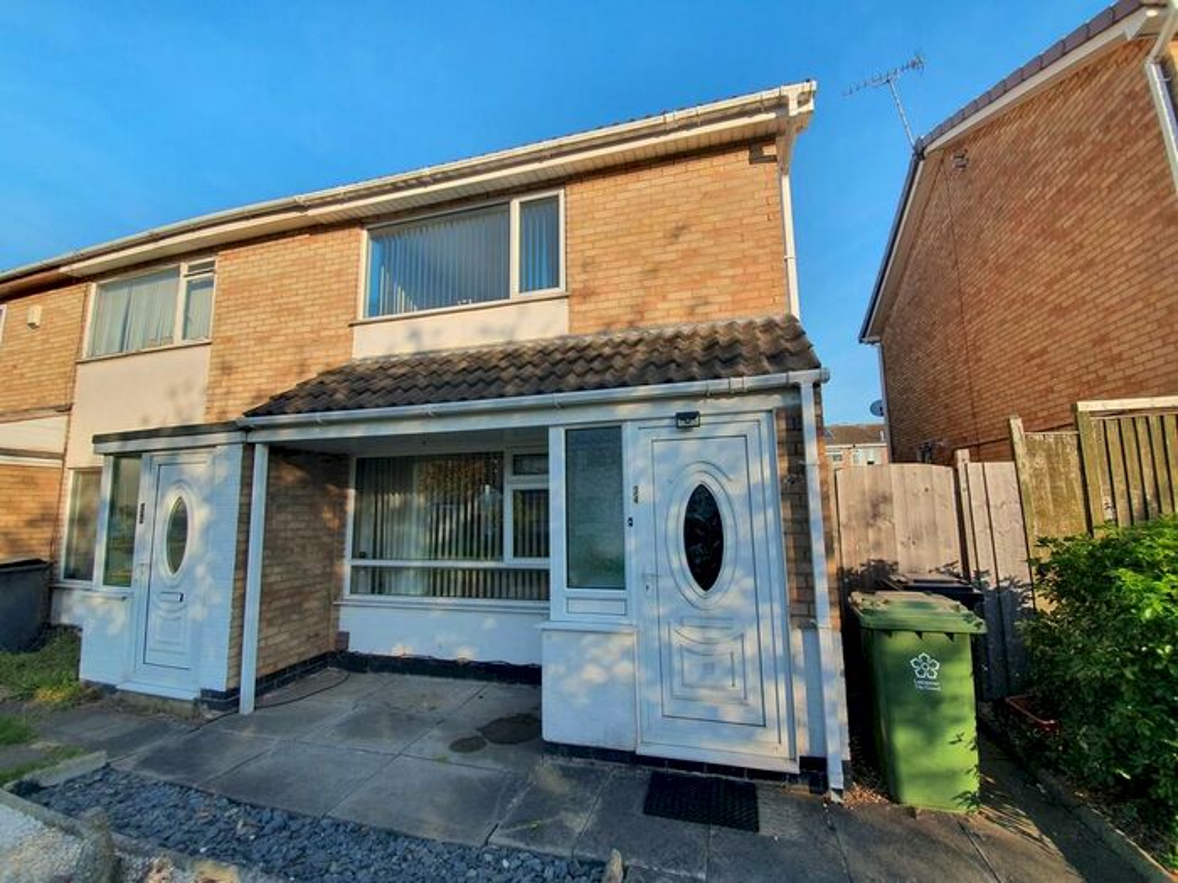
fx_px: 442
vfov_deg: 89.9
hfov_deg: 106.2
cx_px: 589
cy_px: 442
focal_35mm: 13
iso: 50
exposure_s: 1/477
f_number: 2.2
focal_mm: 1.8
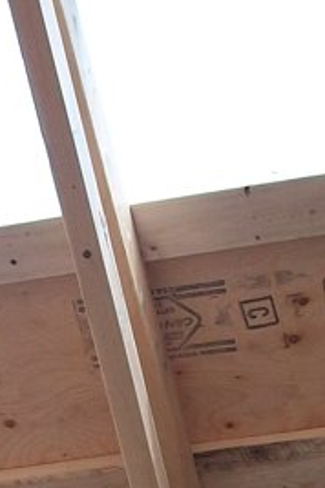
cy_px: 687
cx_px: -14
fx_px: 1855
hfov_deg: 9.9
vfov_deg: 14.2
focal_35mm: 137
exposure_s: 1/320
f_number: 2.9
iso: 80
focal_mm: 5.7
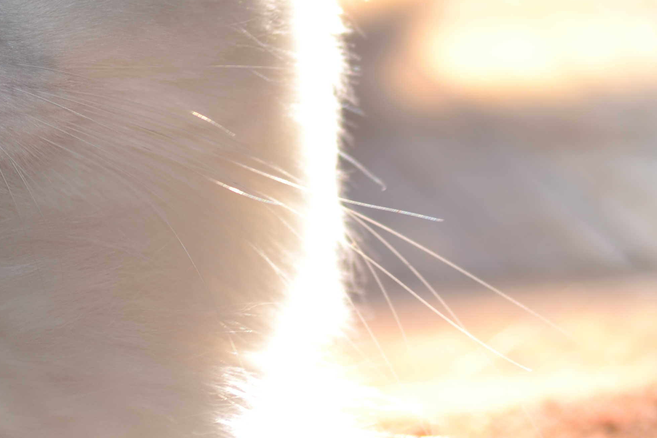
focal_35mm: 597
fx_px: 10894
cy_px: -29
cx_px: 43
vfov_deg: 2.3
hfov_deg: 3.5
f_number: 4.8
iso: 100
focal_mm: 170
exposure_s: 1/200
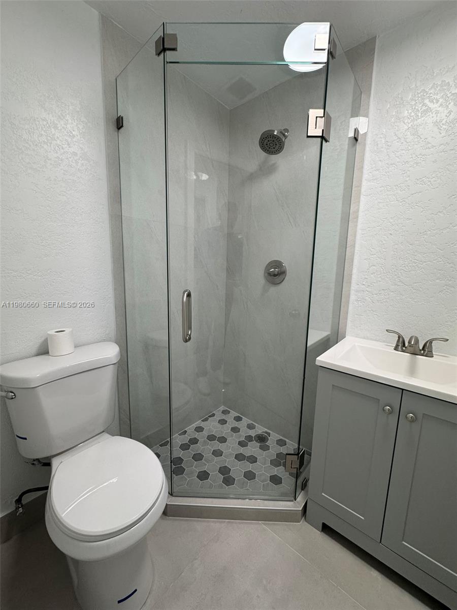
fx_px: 246
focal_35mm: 14
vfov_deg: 102.1
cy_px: 305
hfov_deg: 85.7
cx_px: 228
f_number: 2.2
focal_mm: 2.22
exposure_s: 1/120
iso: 160
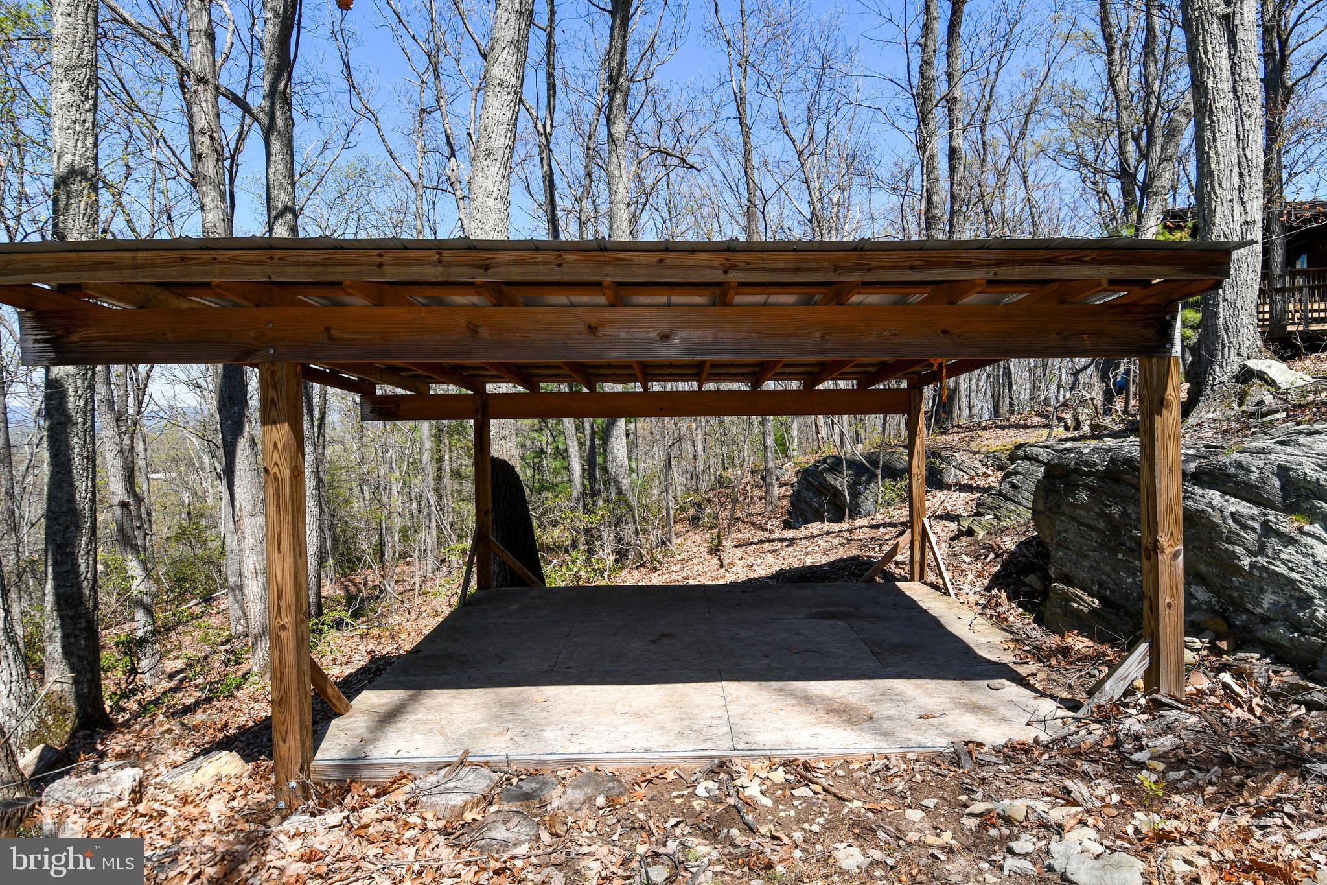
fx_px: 663
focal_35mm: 18
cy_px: 442
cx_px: 664
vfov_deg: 67.4
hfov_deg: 90.0
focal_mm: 12
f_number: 8
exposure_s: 1/250
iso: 100
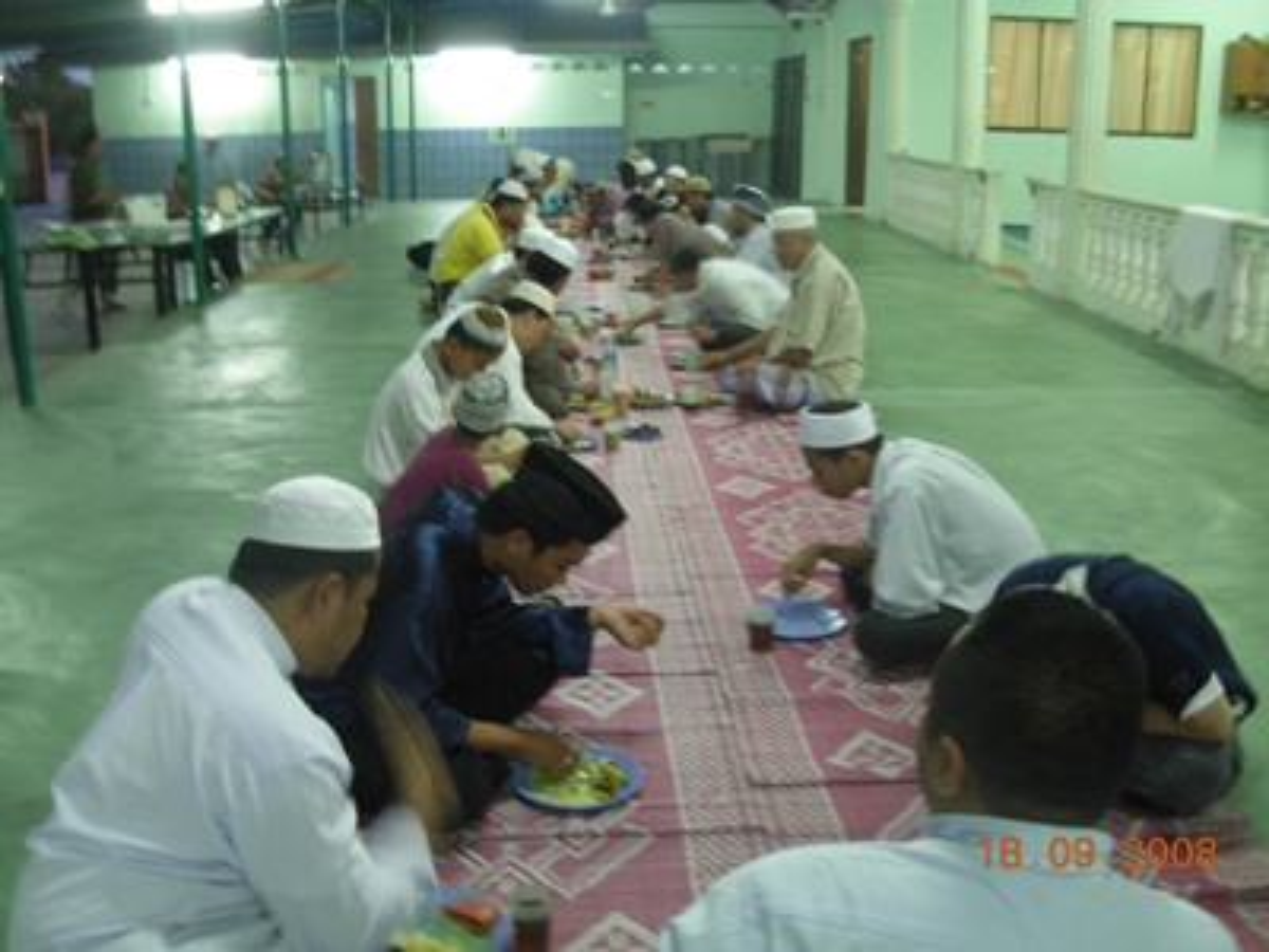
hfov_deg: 49.0
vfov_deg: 37.7
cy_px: 476
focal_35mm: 38
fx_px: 1393
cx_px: 634
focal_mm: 6.3
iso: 218
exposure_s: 1/4
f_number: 2.9
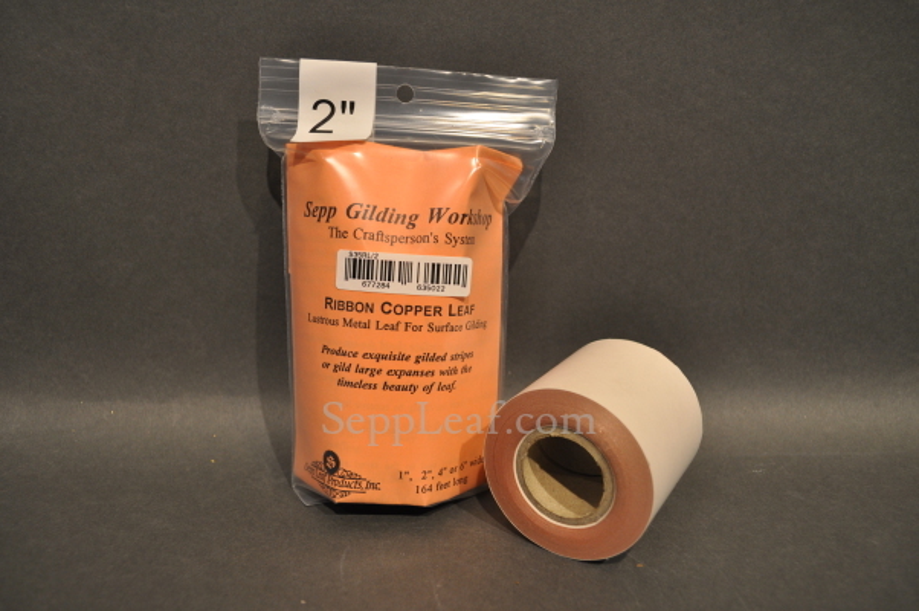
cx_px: 460
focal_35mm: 30
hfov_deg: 62.0
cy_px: 306
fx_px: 765
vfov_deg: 43.5
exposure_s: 1/125
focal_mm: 20
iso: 400
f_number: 5.6
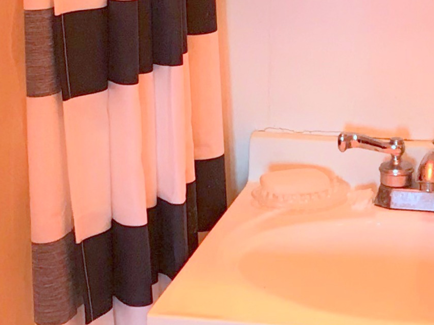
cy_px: 46
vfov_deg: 11.1
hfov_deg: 14.8
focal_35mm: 133
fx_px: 1668
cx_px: 338
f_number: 1.8
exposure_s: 1/24
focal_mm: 3.99
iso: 40
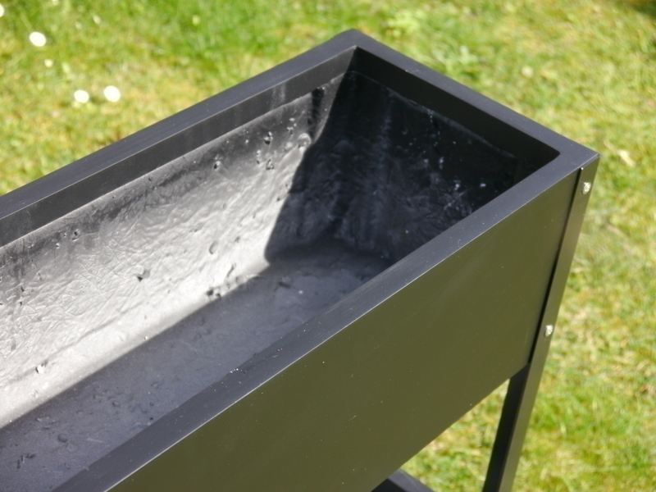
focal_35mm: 84
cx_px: 328
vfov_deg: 17.6
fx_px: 1592
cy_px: 246
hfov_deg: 23.3
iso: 160
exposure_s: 1/160
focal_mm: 42
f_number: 5.6
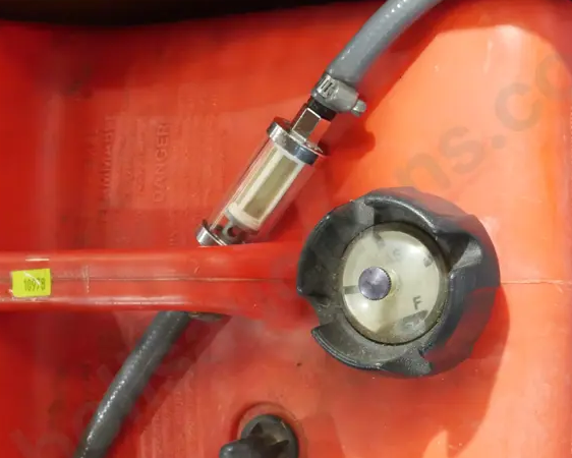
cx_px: 258
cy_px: 302
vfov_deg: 16.0
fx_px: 1626
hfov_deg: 19.9
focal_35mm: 96
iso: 3200
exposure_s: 1/30
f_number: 5.3
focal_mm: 27
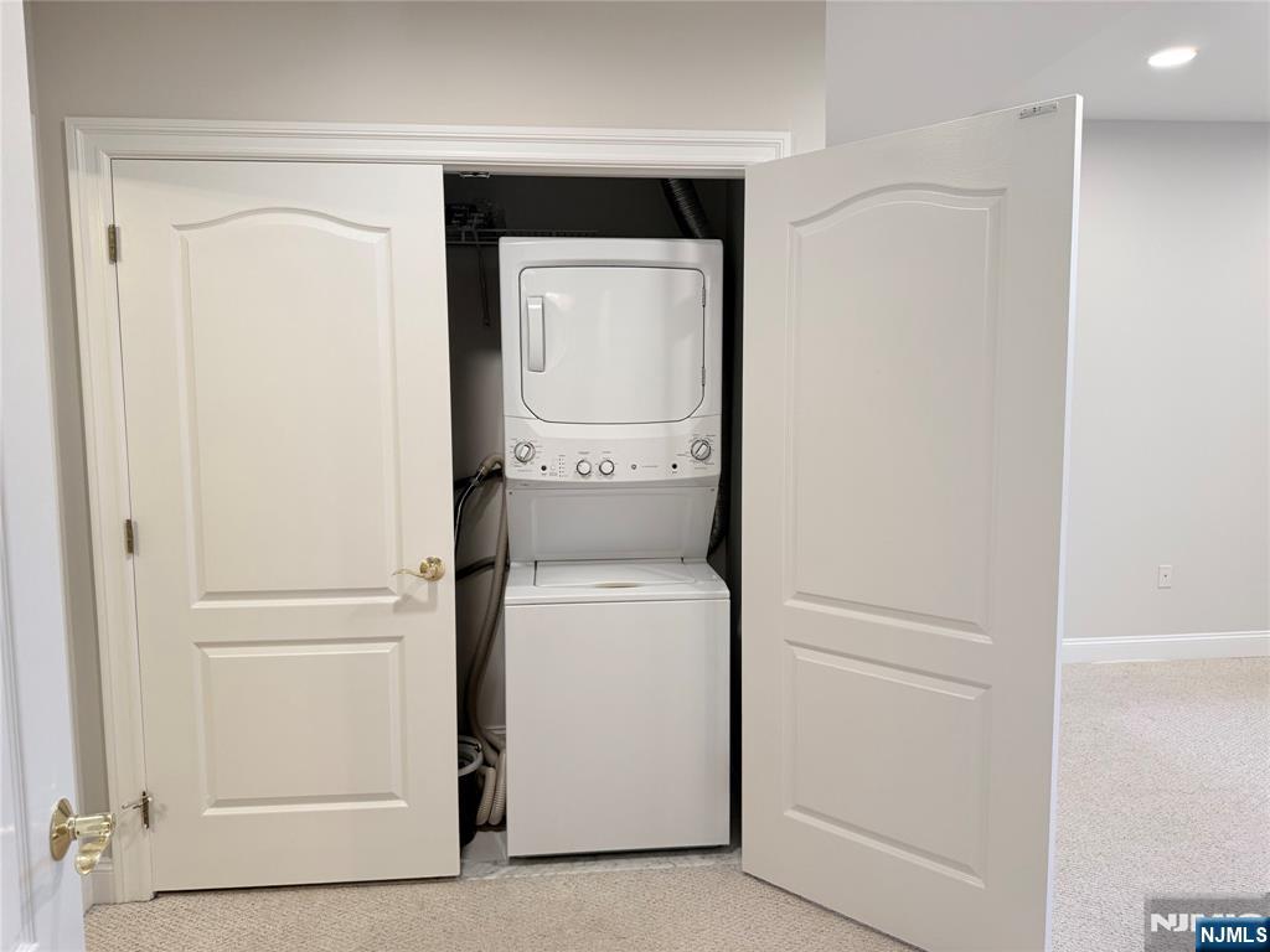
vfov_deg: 56.8
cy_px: 476
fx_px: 881
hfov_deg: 71.6
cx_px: 635
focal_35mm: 24
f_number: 1.78
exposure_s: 1/120
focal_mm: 6.76
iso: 160
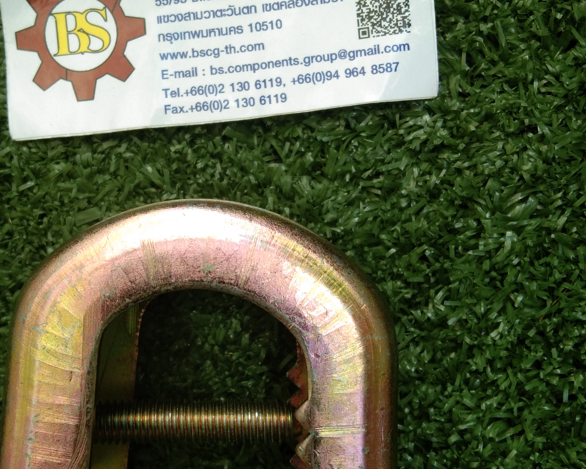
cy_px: 233
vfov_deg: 29.1
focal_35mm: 52
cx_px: 236
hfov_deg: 35.9
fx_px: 902
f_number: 2.2
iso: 80
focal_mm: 3.65
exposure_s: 1/100
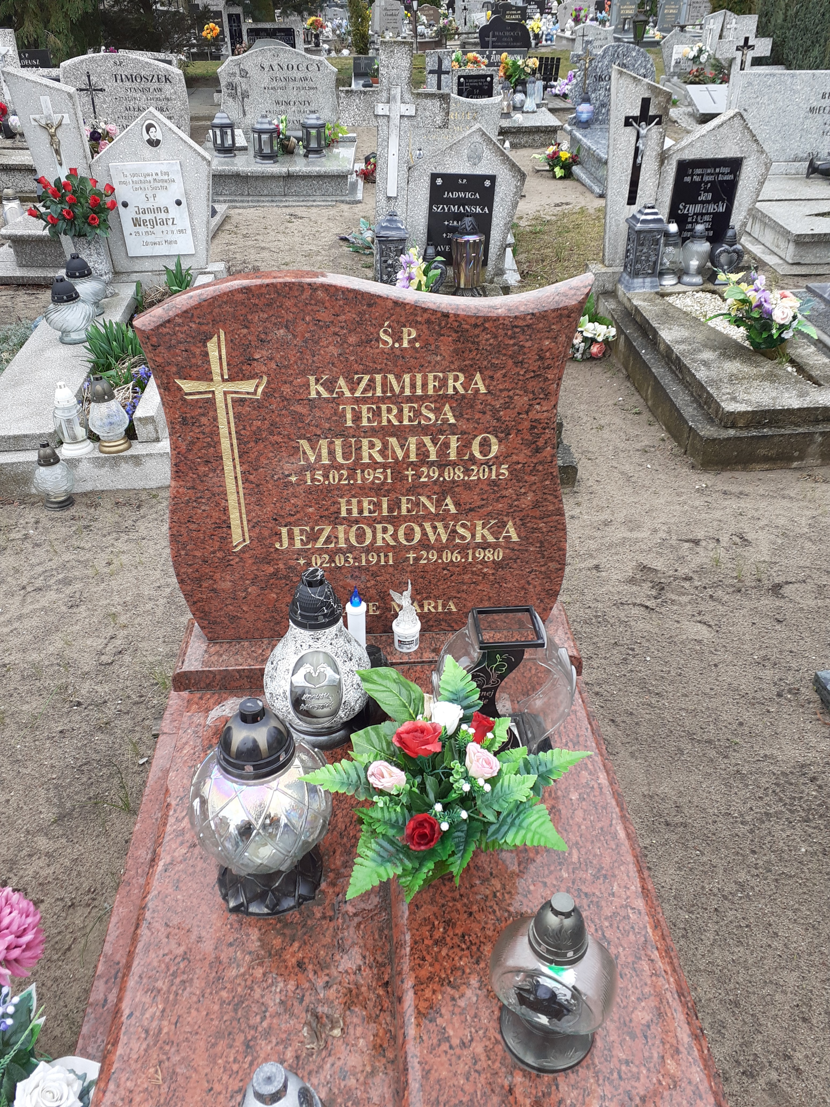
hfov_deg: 51.4
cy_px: 554
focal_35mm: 27
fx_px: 863
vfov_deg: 65.3
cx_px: 415
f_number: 1.9
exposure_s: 1/213
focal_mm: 3.6
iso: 40
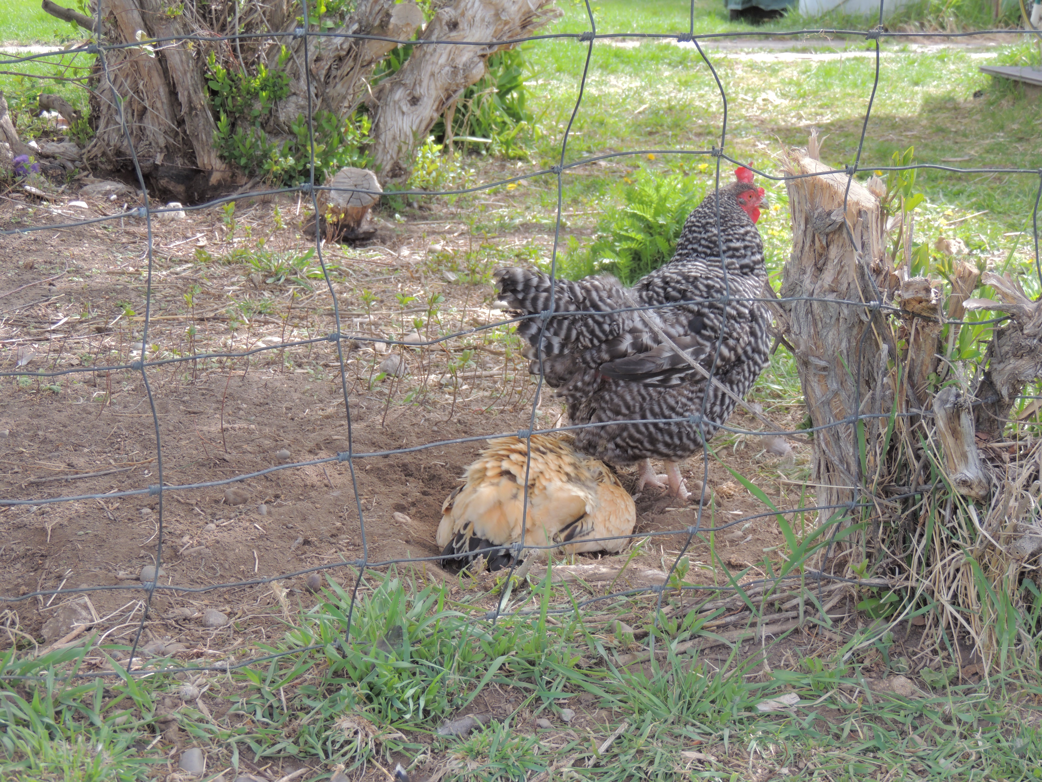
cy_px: 391
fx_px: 2107
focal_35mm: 70
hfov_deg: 27.8
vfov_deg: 21.0
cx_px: 521
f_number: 3.9
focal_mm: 12.4
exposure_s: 1/125
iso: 100
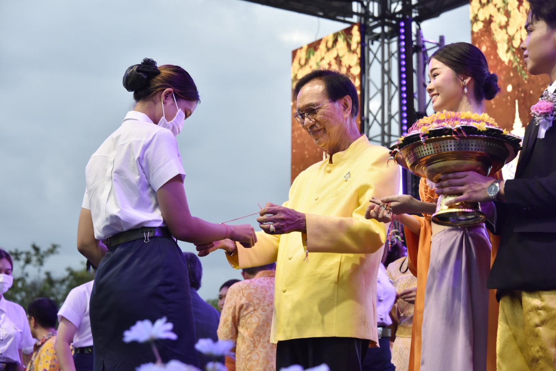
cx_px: 278
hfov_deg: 20.8
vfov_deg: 14.0
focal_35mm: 98
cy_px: 186
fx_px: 1514
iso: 1600
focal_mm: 98
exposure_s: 1/200
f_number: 7.1
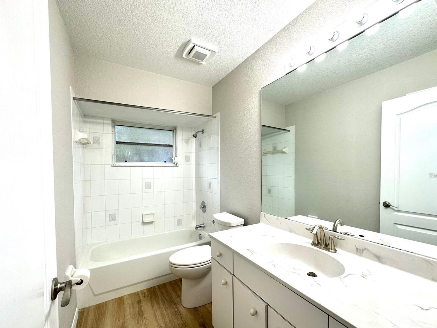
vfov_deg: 81.6
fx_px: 189
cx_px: 223
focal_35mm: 15
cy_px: 175
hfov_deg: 98.2
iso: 80
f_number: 2.2
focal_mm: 2.22
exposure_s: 1/120
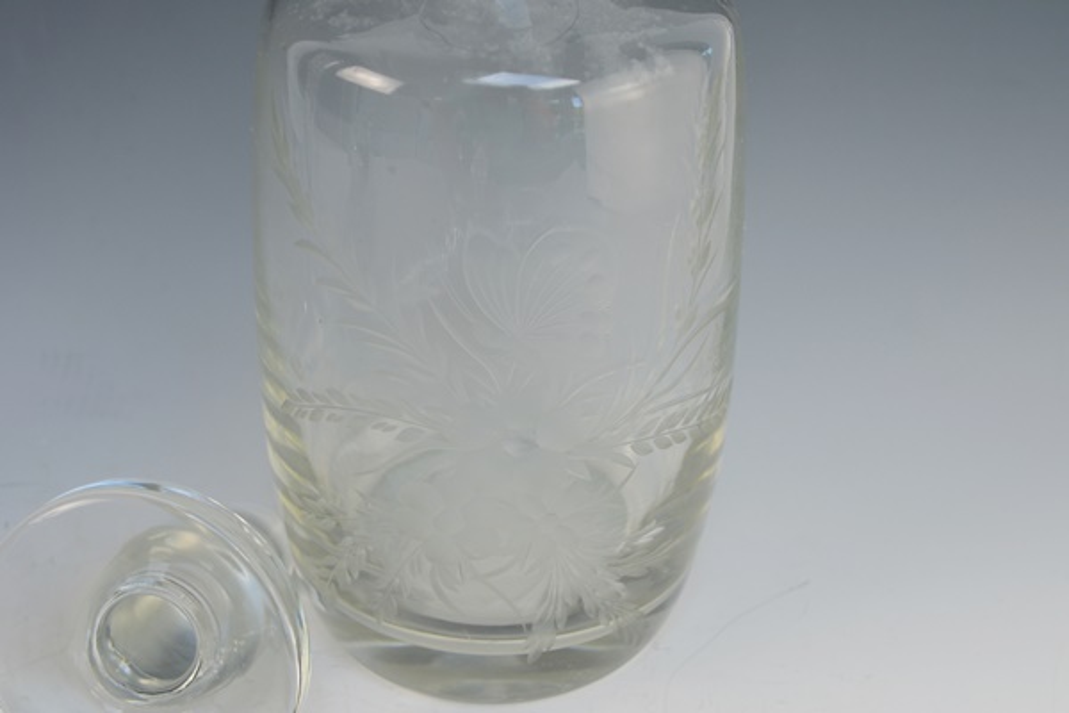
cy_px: 356
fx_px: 1336
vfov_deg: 29.9
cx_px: 534
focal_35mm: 45
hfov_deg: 43.6
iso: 200
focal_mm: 30
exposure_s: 1/125
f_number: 5.6
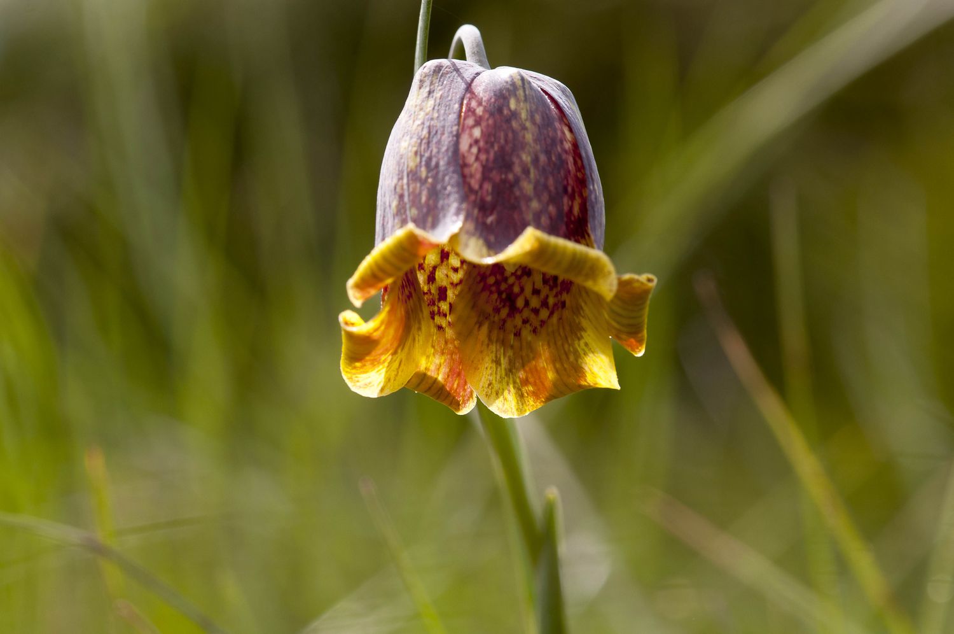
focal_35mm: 158
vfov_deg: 8.7
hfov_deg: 13.1
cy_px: 317
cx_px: 477
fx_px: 4168
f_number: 10
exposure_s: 1/125
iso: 200
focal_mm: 105
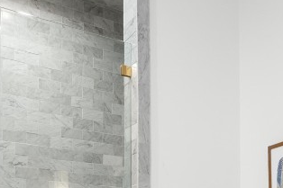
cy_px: 276
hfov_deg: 35.7
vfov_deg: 21.1
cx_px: 199
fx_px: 432
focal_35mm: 55
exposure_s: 1/6
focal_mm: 10
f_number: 8
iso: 400
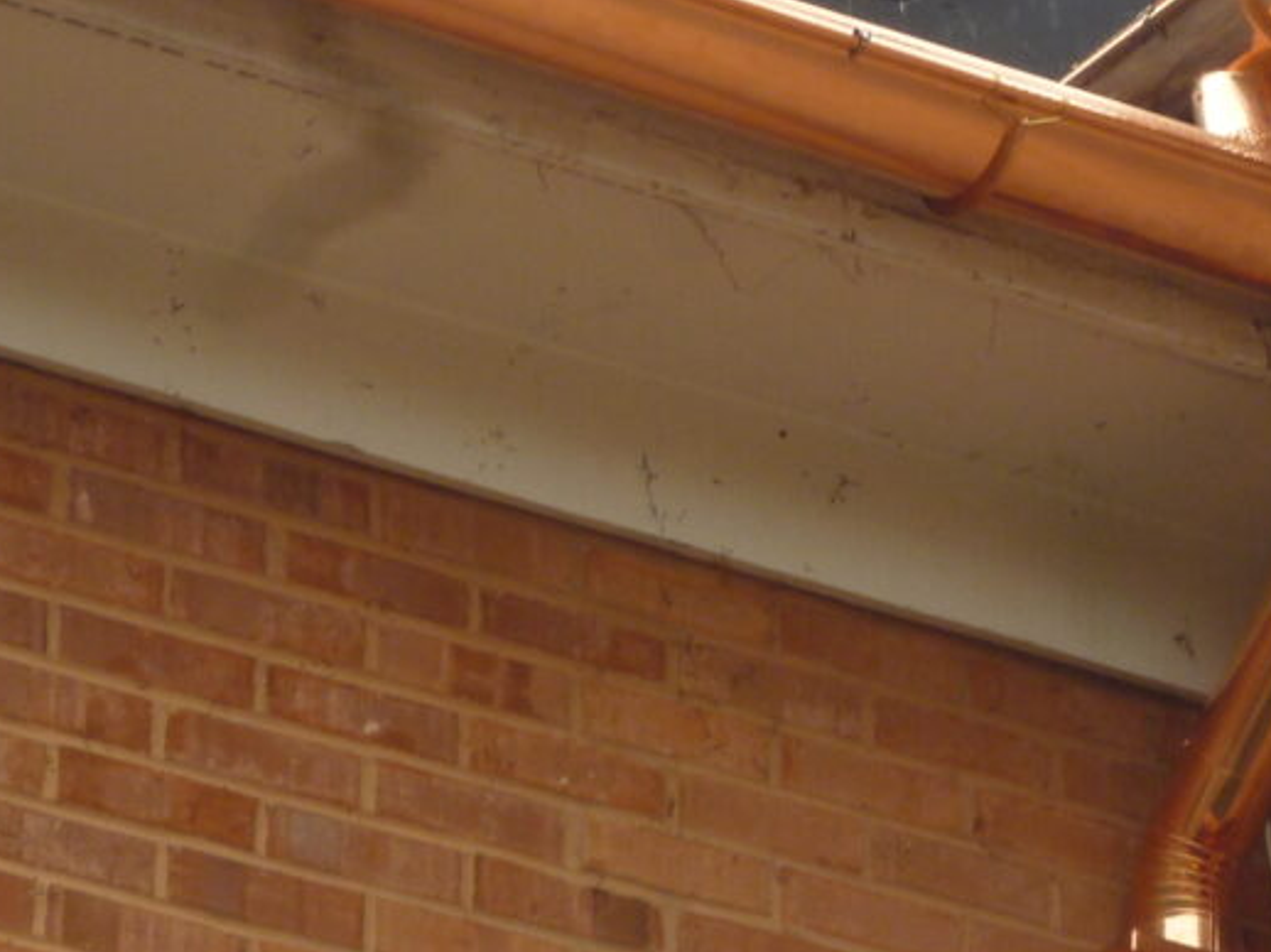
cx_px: 1146
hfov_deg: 7.7
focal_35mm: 258
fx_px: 9469
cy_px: 150
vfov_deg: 5.7
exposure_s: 1/100
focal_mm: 15.5
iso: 125
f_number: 5.8
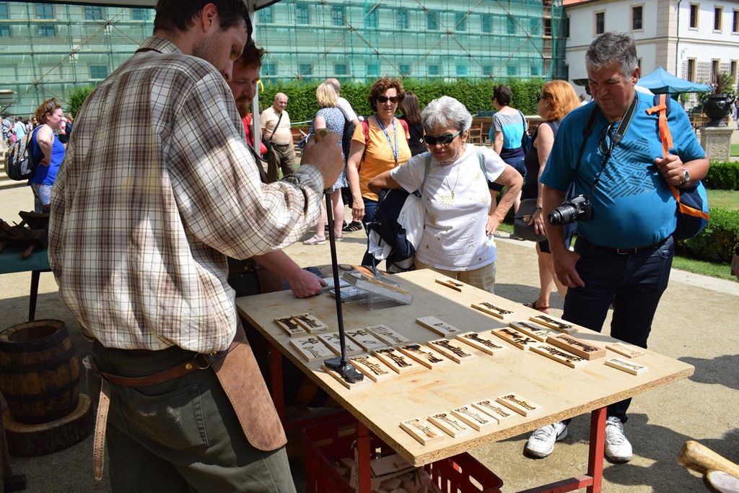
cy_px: 246
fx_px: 647
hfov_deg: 59.5
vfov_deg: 41.7
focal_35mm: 32
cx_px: 370
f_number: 10
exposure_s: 1/400
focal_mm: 21
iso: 200
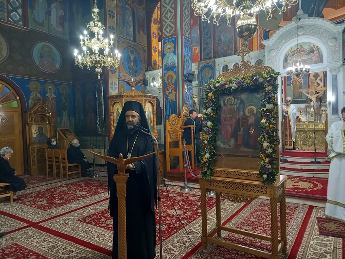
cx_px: 172
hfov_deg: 69.4
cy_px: 130
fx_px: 249
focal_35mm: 25
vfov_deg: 54.9
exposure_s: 1/25
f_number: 2
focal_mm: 4.6
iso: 320
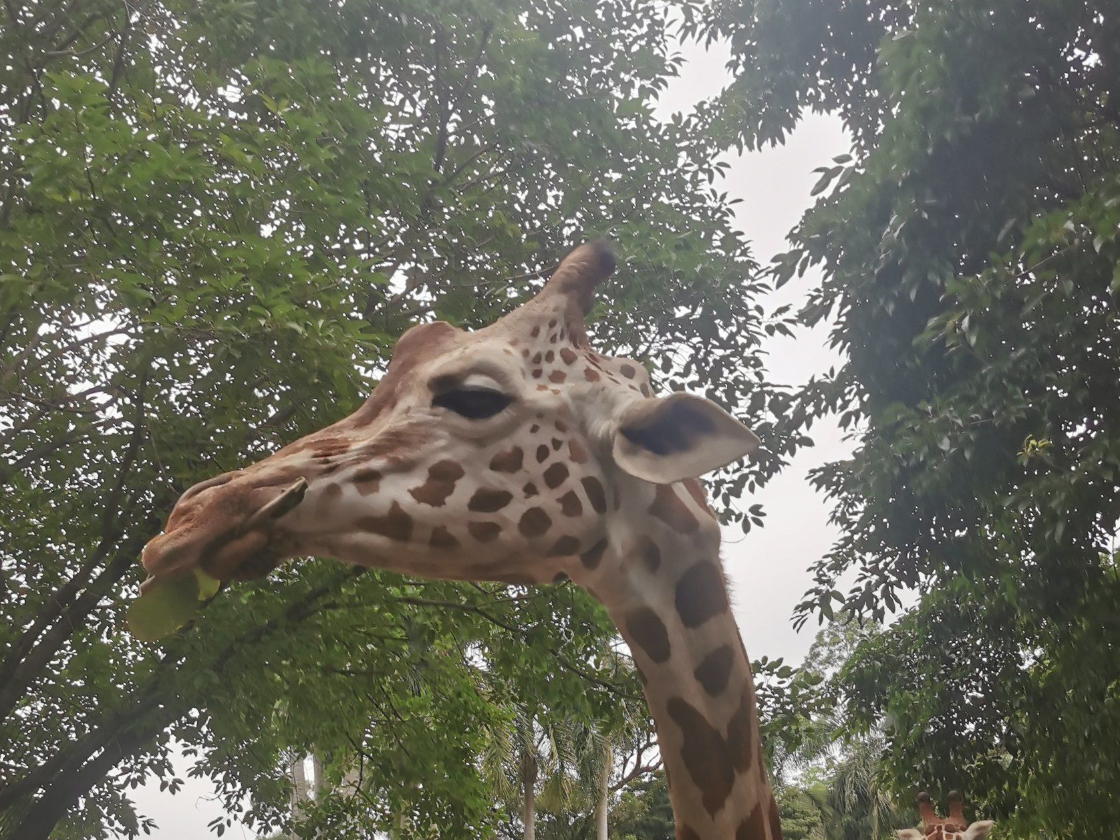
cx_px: 586
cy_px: 803
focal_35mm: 44
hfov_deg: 42.9
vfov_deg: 30.9
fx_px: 1424
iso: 50
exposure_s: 1/196
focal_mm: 5.56
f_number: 1.6
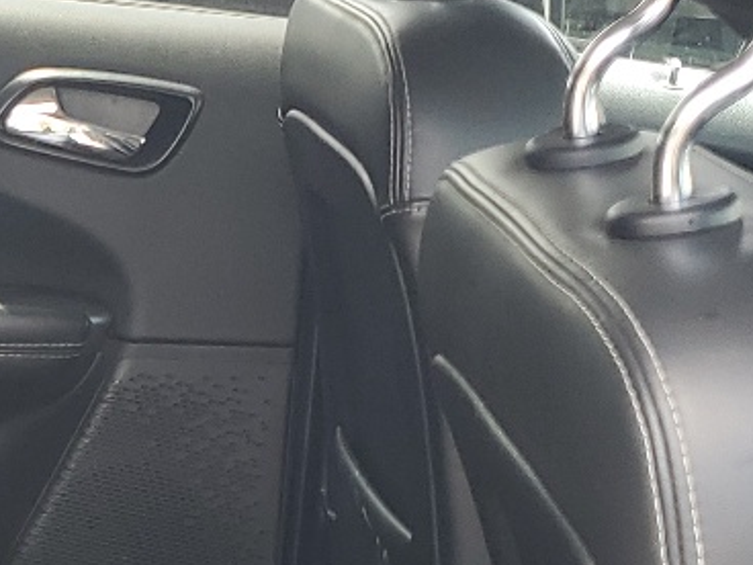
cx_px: -205
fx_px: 2458
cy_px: 628
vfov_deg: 12.9
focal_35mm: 113
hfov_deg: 16.5
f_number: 1.5
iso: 54
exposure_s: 1/120
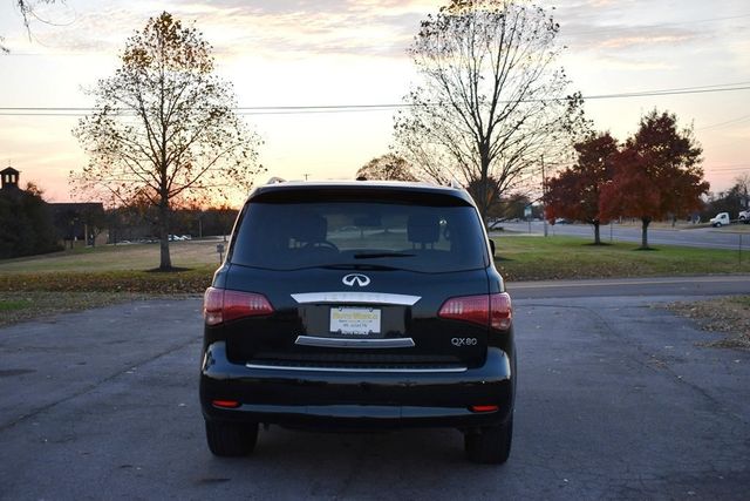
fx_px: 969
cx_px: 375
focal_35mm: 46
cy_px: 250
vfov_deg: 29.0
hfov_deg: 42.3
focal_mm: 31
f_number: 4.2
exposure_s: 1/250
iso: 800
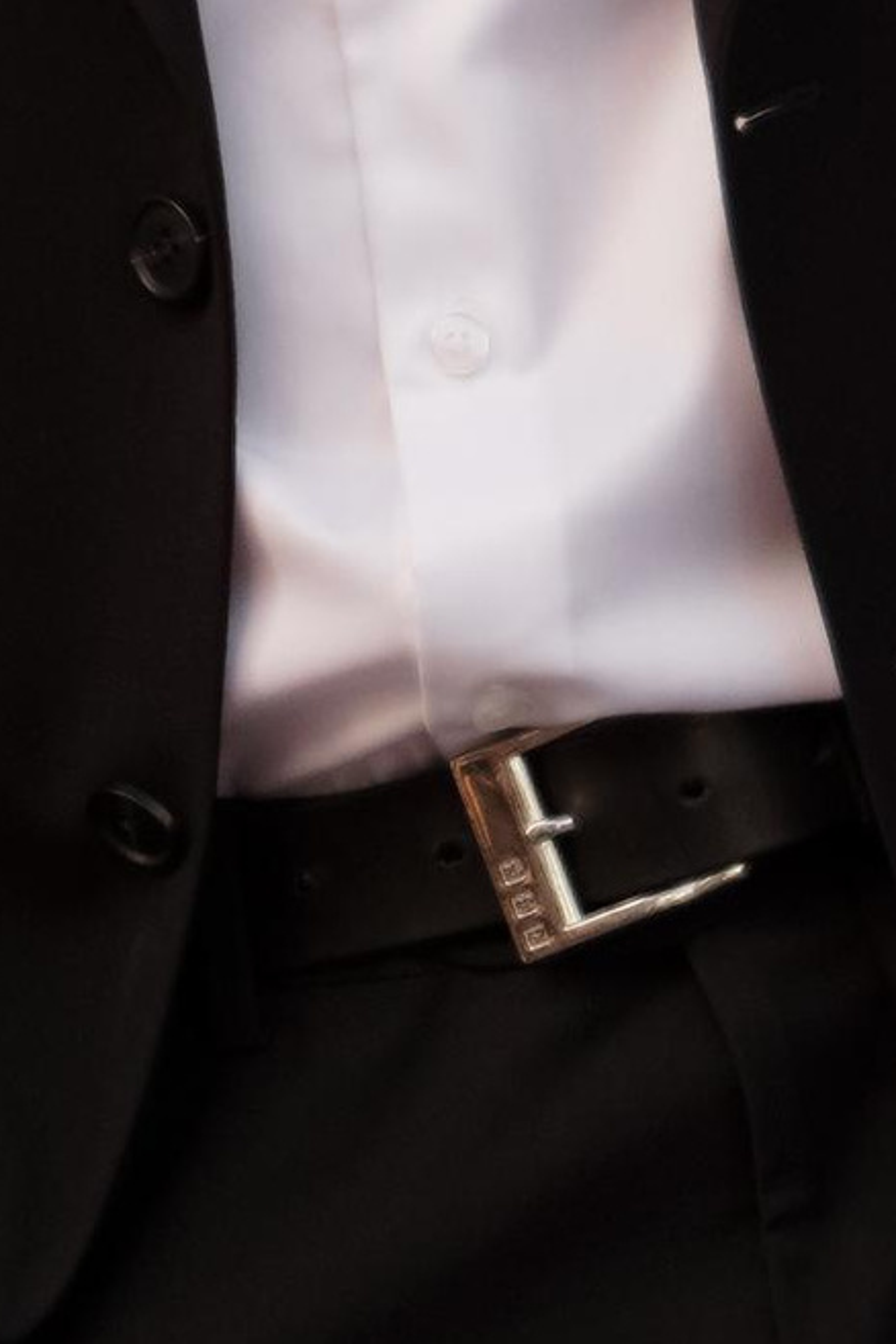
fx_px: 11124
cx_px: 1117
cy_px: -1397
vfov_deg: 6.7
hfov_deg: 4.6
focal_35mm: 298
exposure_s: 1/500
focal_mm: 51
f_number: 2.8
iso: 200
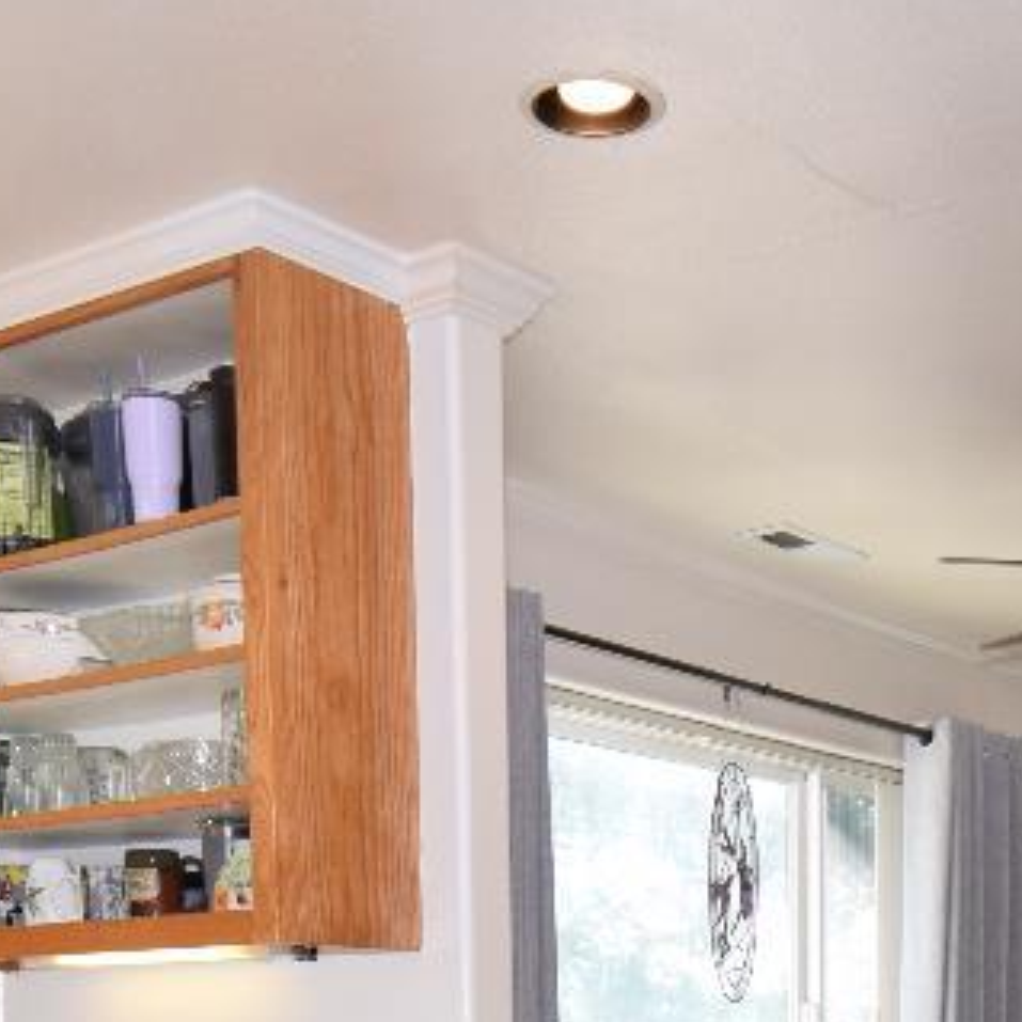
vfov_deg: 25.0
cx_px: 772
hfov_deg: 28.2
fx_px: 2004
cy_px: 1310
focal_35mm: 60
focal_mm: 10
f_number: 5.6
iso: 400
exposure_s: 1/125
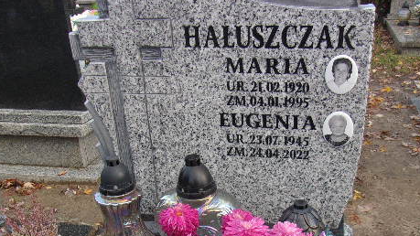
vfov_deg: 28.6
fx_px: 457
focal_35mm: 41
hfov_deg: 49.2
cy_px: 174
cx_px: 241
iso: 80
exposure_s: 1/70
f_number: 3
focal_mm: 4.9
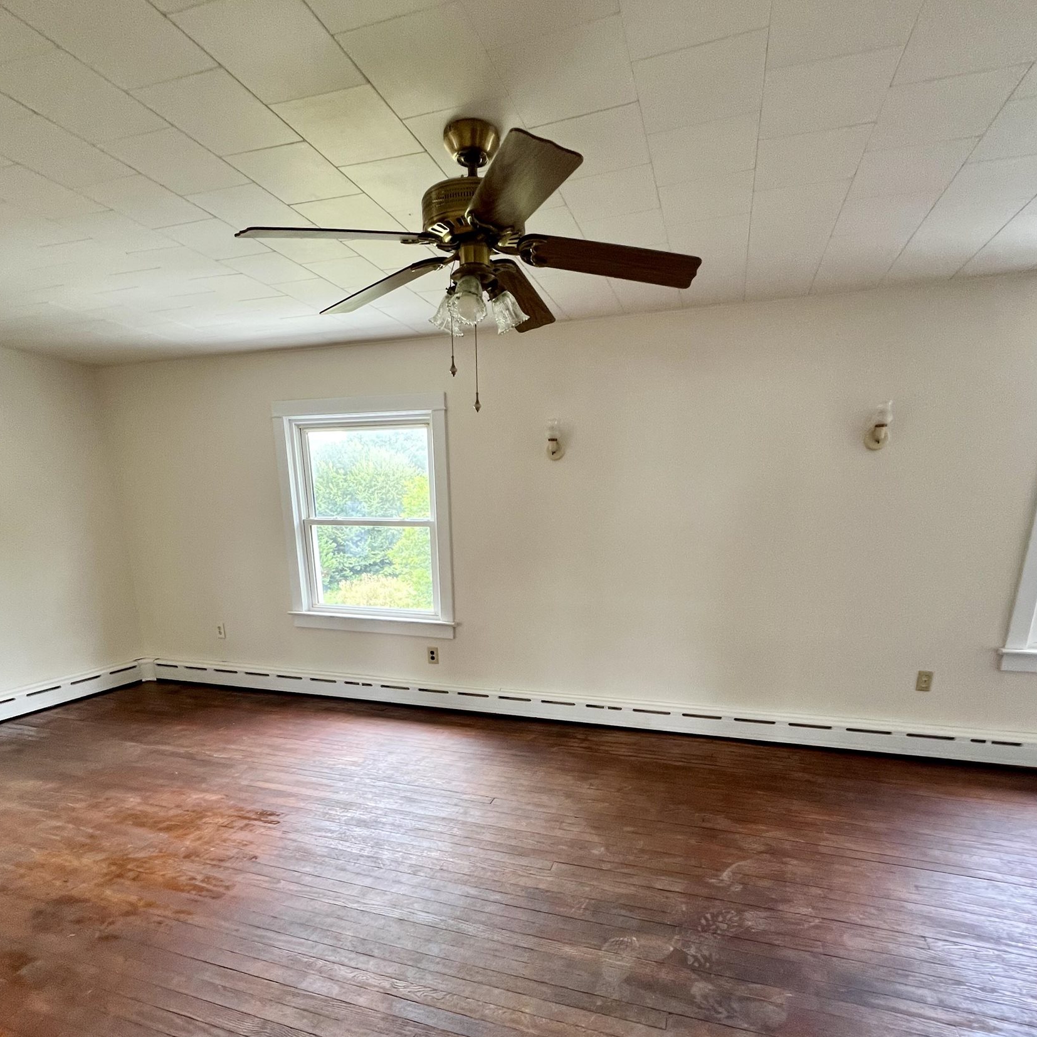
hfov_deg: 87.4
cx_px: 524
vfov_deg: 84.8
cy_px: 681
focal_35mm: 16
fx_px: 542
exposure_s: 1/99
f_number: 1.8
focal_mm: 1.57
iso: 160
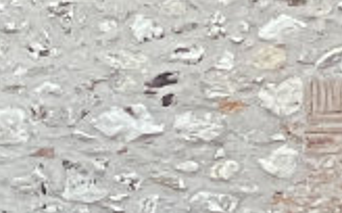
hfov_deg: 3.9
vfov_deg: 2.4
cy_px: 862
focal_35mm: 538
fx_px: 5008
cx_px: 294
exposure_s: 1/50
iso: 800
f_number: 2
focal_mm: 6
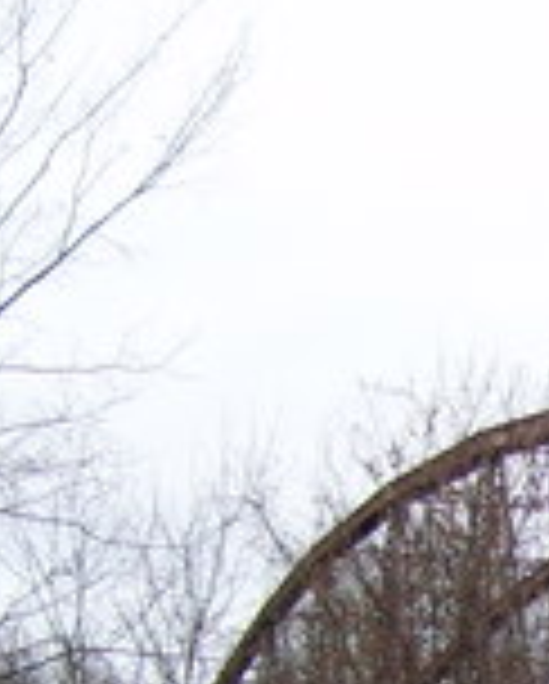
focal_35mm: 138
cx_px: 954
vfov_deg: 13.6
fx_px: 2797
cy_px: 770
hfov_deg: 10.6
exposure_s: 1/250
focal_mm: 6
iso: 80
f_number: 2.7
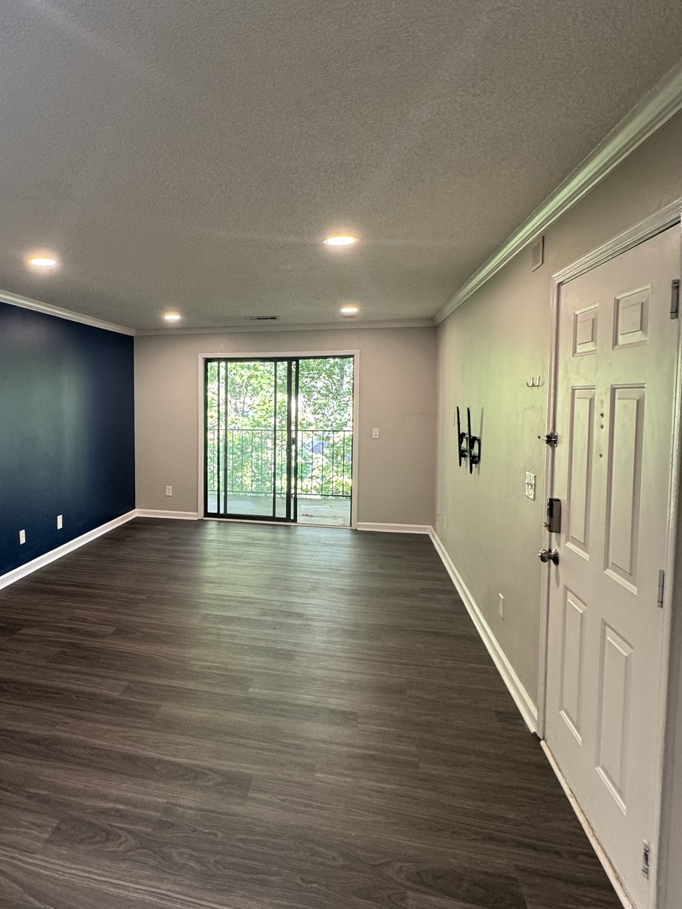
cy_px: 429
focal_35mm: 21
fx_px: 552
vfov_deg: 78.9
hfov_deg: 61.3
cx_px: 207
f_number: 2.2
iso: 250
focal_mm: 2.22
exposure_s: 1/60
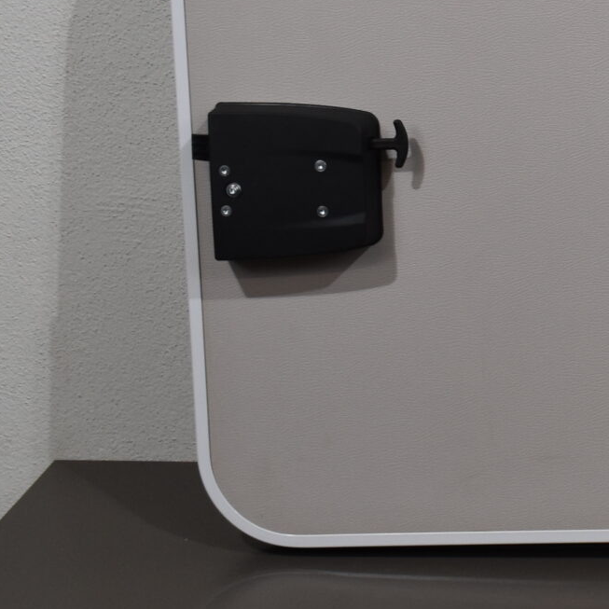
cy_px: 163
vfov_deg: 15.8
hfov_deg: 14.8
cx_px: 893
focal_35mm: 110
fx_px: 2189
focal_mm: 22
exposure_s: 1/125
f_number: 5.6
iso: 400
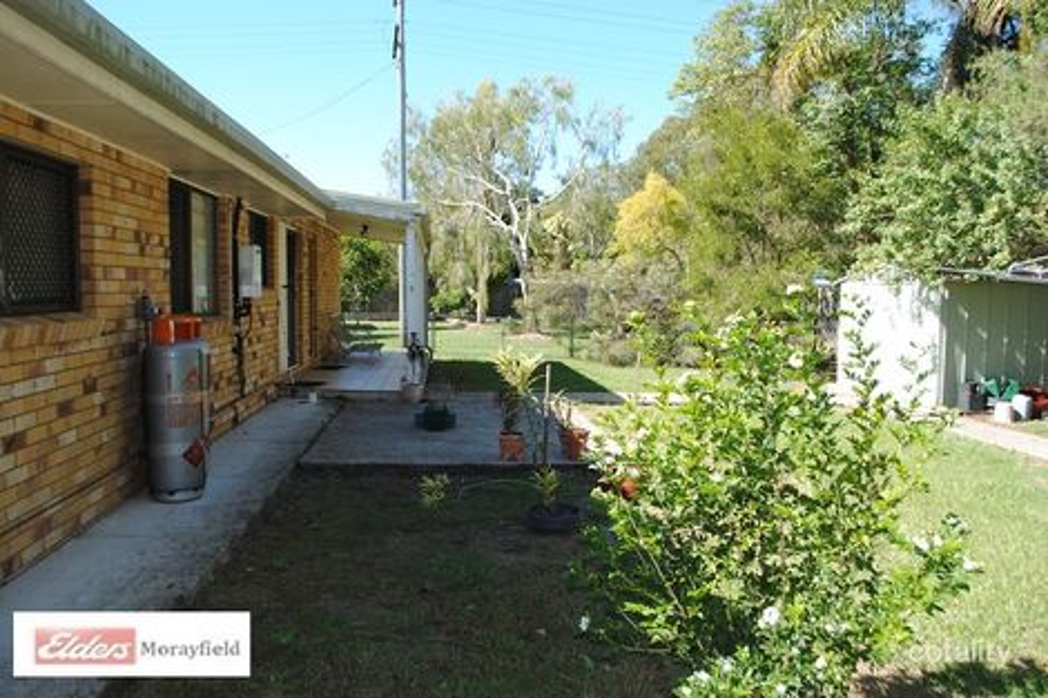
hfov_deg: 67.4
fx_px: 786
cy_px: 349
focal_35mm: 27
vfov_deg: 47.9
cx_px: 524
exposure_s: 1/200
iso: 100
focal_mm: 18
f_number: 5.6
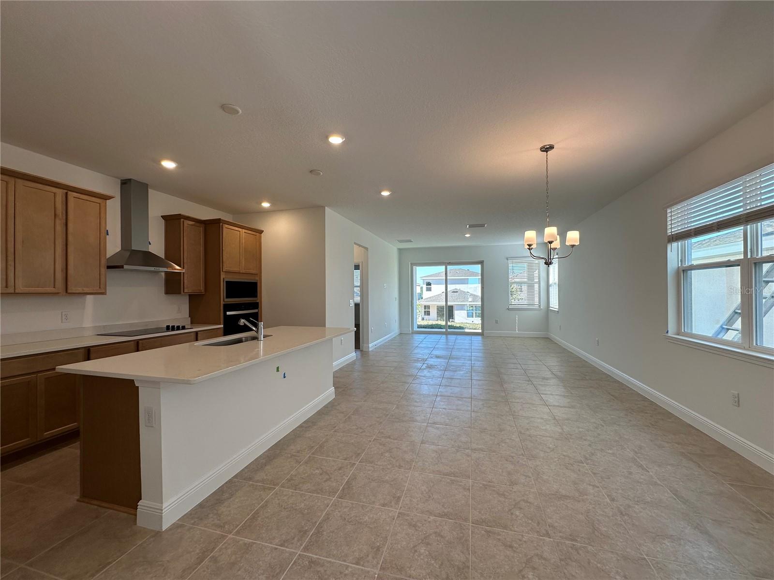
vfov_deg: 85.7
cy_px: 290
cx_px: 387
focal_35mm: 14
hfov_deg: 102.1
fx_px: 313
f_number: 2.2
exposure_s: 1/126
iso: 40
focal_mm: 2.22
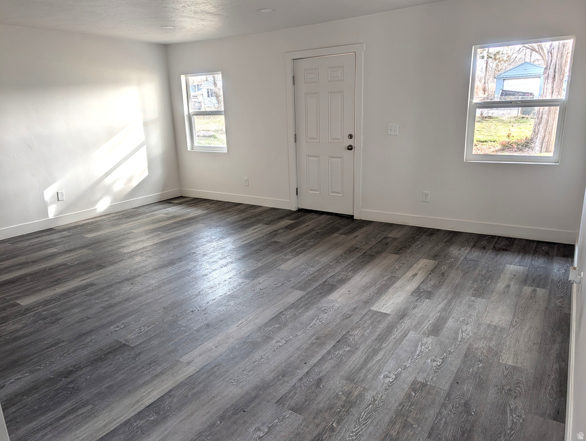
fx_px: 407
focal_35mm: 24
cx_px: 293
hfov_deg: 71.5
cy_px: 220
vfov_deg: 56.9
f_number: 1.68
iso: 18
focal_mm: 6.9
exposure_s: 1/331
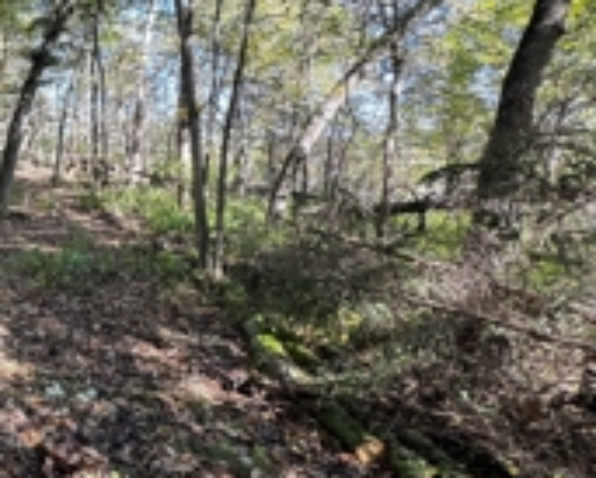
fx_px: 565
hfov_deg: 43.1
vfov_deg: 45.2
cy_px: 160
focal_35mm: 32
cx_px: -63
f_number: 2.2
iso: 160
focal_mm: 2.22
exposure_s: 1/99
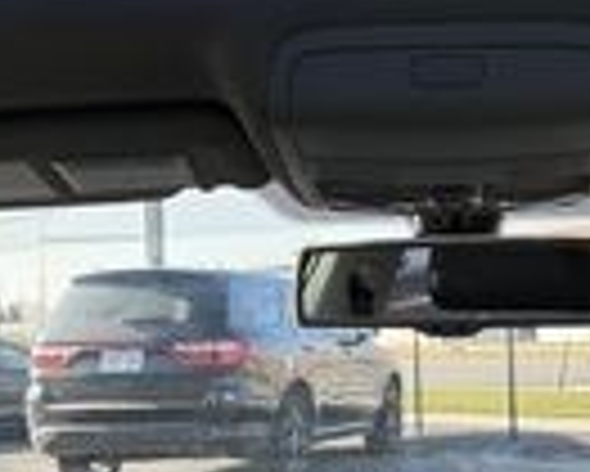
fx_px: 1311
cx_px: 455
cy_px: 317
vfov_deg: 20.4
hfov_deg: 25.0
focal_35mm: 75
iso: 100
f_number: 1.78
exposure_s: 1/992
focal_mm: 6.76
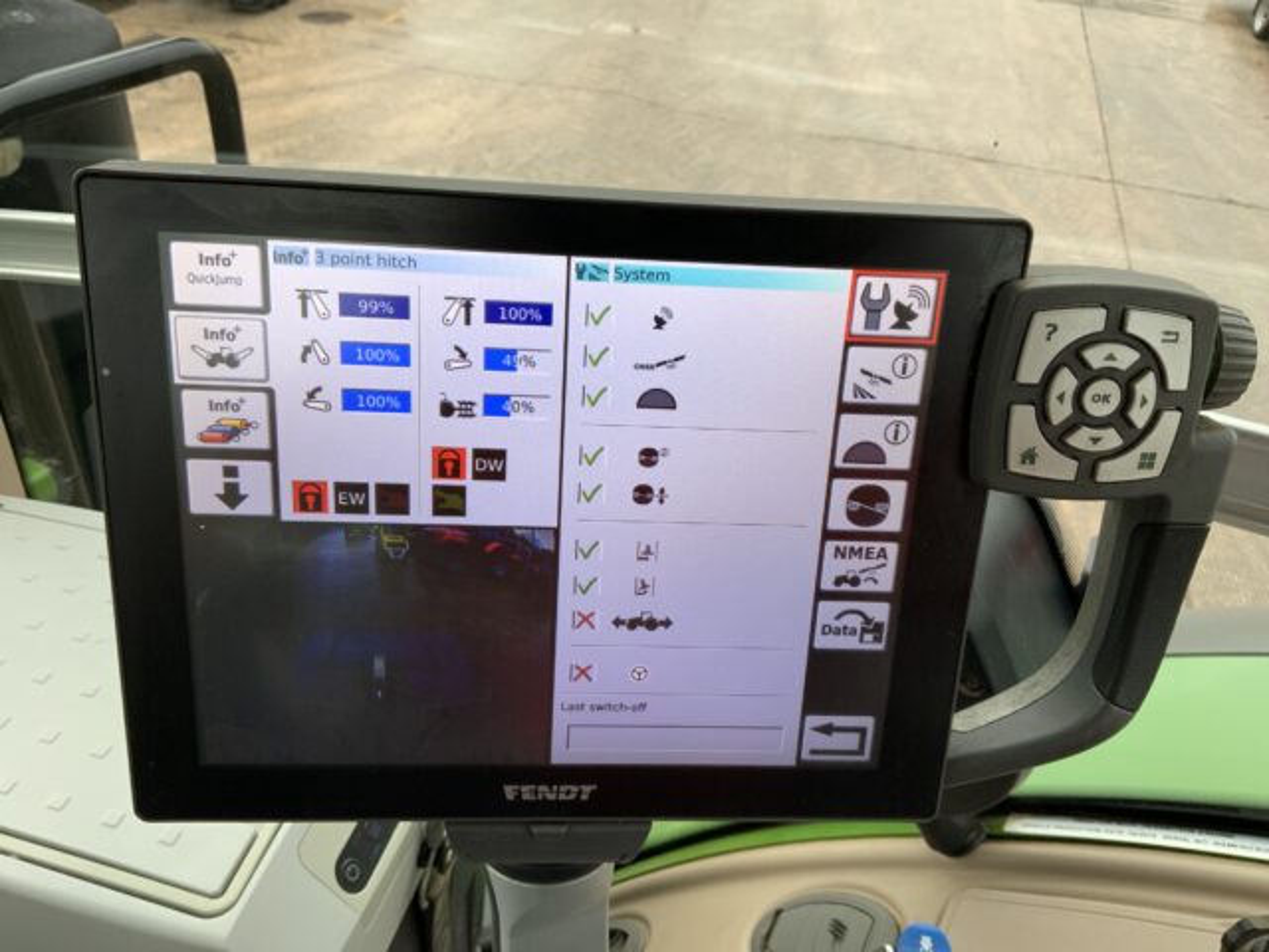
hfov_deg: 61.7
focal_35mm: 29
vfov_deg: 48.2
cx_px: 634
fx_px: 1063
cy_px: 476
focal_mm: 3
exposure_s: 1/75
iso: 25
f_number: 1.8
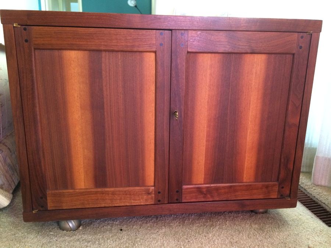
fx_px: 287
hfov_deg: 60.0
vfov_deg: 46.8
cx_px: 166
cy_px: 124
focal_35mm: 30
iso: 320
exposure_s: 1/20
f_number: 2.2
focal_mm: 4.12
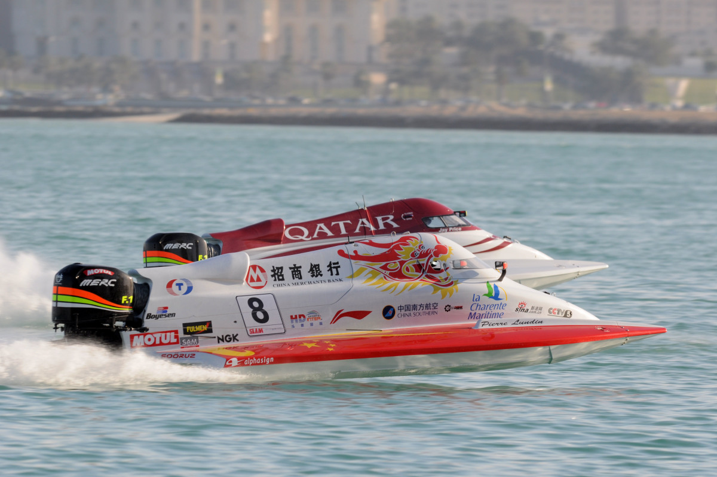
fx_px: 11935
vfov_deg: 2.3
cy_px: 238
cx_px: 358
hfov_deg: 3.4
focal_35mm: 600
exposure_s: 1/500
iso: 200
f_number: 8
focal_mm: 400
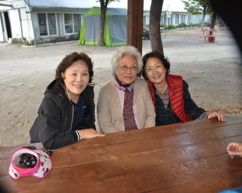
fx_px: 212
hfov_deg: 59.4
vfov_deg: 49.1
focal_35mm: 30
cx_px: 113
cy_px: 98
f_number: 2.8
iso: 200
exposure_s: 1/50
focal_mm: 17
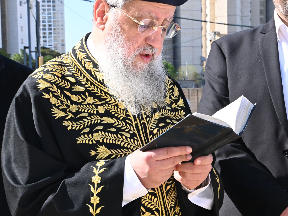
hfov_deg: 19.3
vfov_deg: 14.5
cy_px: 124
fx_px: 849
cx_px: 143
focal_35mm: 102
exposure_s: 1/125
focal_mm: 70
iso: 640
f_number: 22
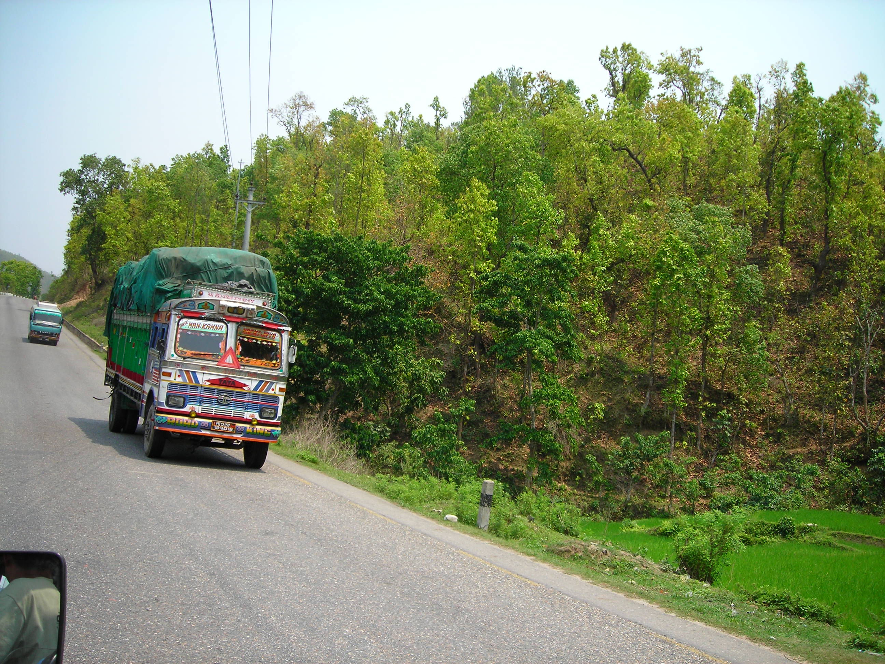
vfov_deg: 37.7
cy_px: 332
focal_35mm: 38
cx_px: 442
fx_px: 972
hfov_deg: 49.0
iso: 50
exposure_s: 1/333
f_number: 3.2
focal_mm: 6.3
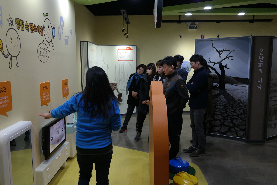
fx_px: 231
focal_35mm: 30
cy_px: 92
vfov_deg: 43.6
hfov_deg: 61.9
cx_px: 138
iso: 400
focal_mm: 20
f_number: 3.5
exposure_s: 1/40
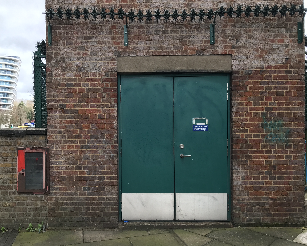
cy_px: 123
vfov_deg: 48.5
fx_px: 273
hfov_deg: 58.8
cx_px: 148
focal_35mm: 30
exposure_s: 1/168
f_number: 1.8
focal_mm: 3.99
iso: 20
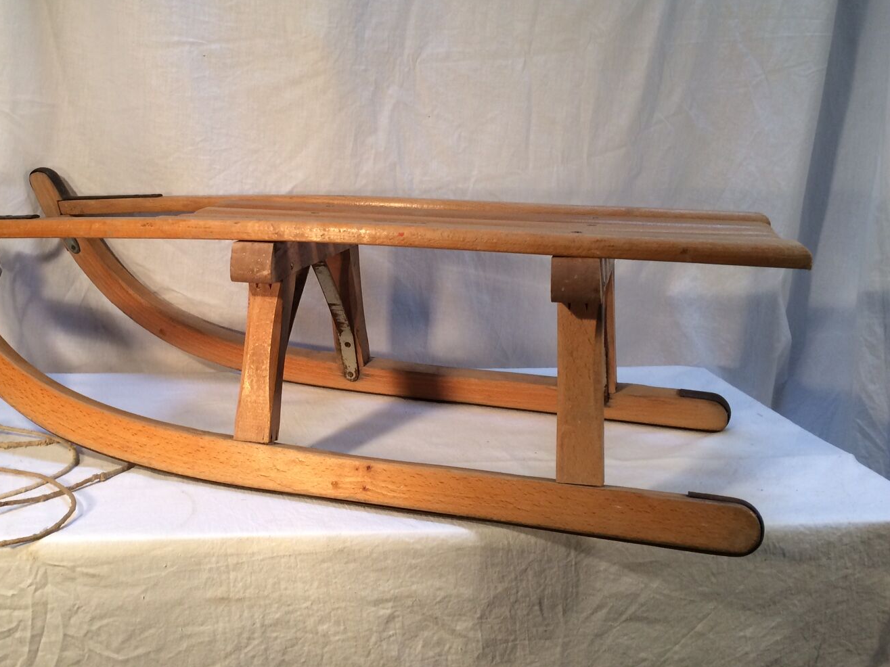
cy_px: 256
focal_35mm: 36
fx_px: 925
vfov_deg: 39.4
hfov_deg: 51.0
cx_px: 349
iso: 50
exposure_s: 1/33
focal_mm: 4.15
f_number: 2.2
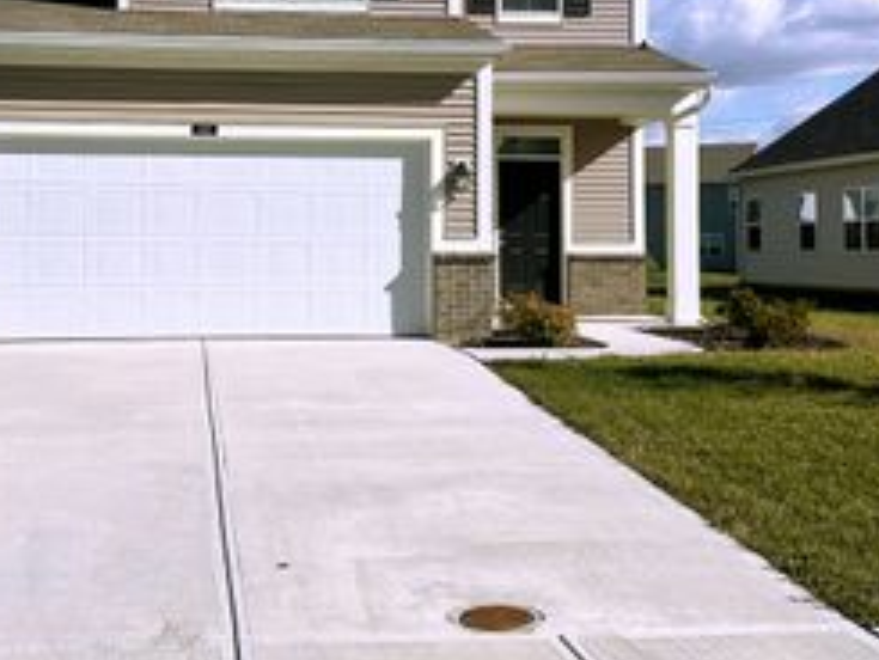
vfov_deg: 29.5
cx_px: 334
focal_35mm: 49
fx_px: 1245
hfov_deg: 38.7
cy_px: 217
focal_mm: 6.86
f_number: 1.78
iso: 80
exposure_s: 1/9709
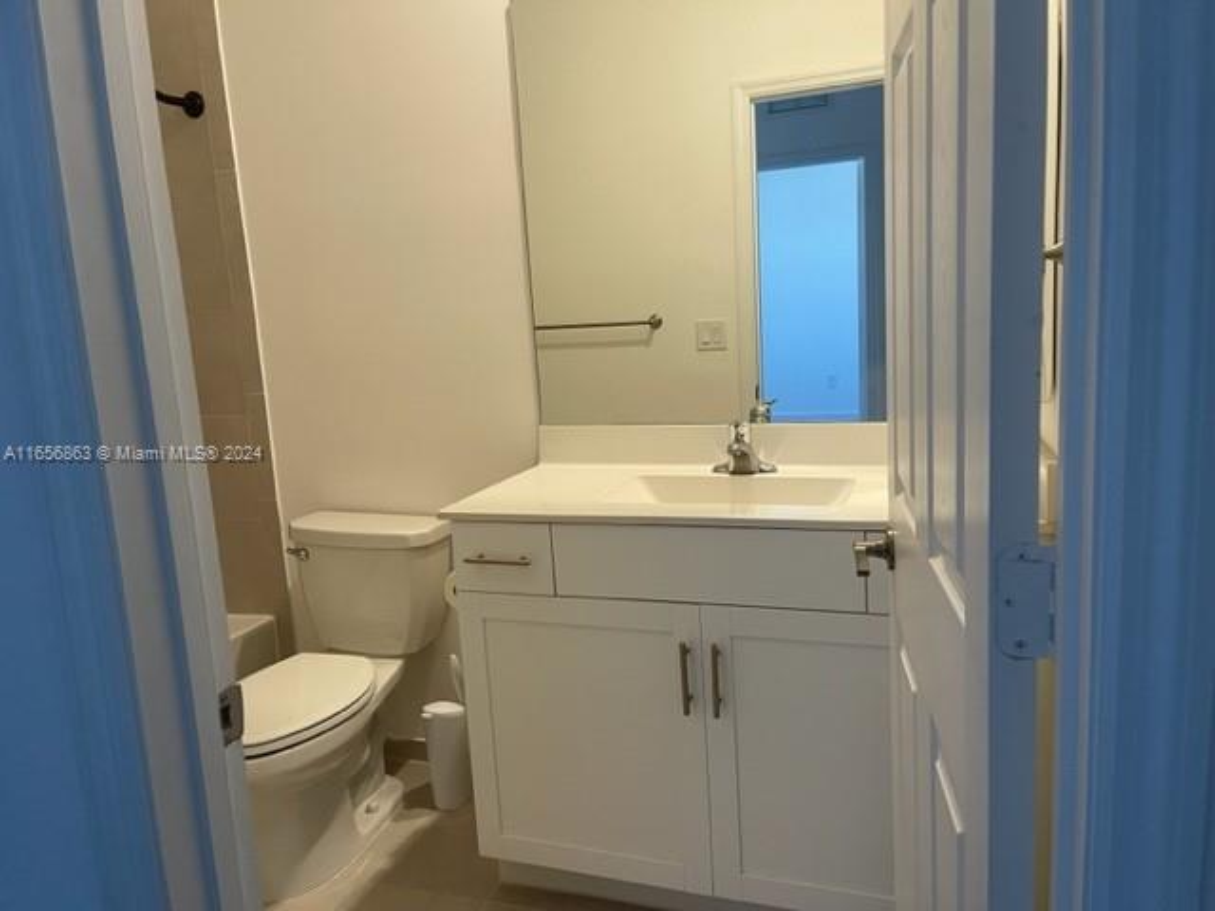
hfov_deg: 67.3
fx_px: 913
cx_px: 608
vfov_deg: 53.1
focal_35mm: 26
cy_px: 456
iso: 100
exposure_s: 1/60
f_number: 1.6
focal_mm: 5.1
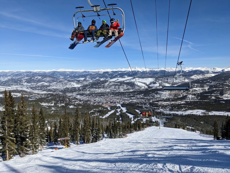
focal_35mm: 27
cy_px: 86
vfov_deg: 51.4
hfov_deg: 65.3
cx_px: 115
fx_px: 179
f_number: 1.73
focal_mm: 4.38
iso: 71
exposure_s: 1/7813
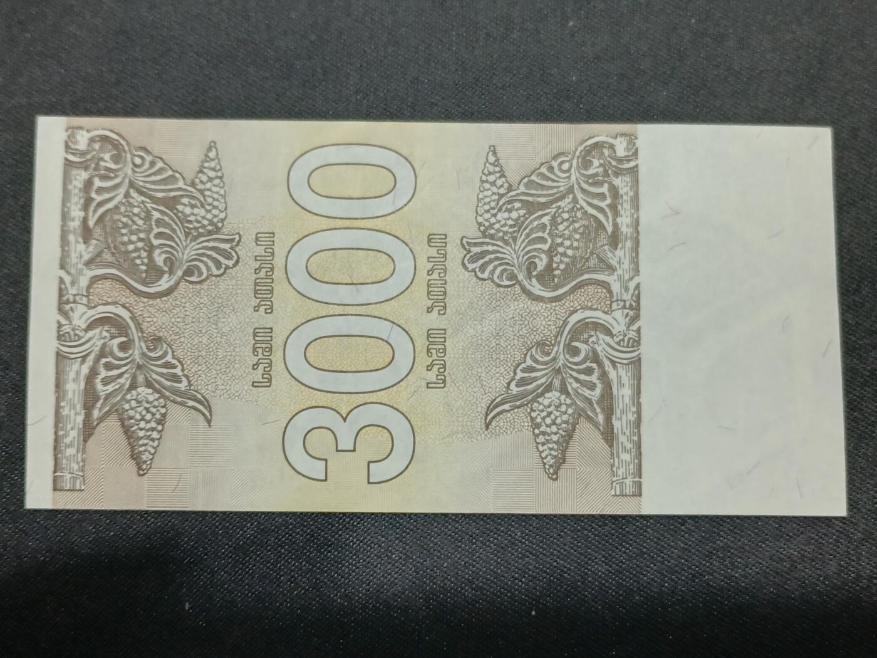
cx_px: 438
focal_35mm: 46
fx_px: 1165
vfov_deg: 31.5
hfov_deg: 41.2
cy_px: 329
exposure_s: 1/33.3
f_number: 1.8
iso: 891
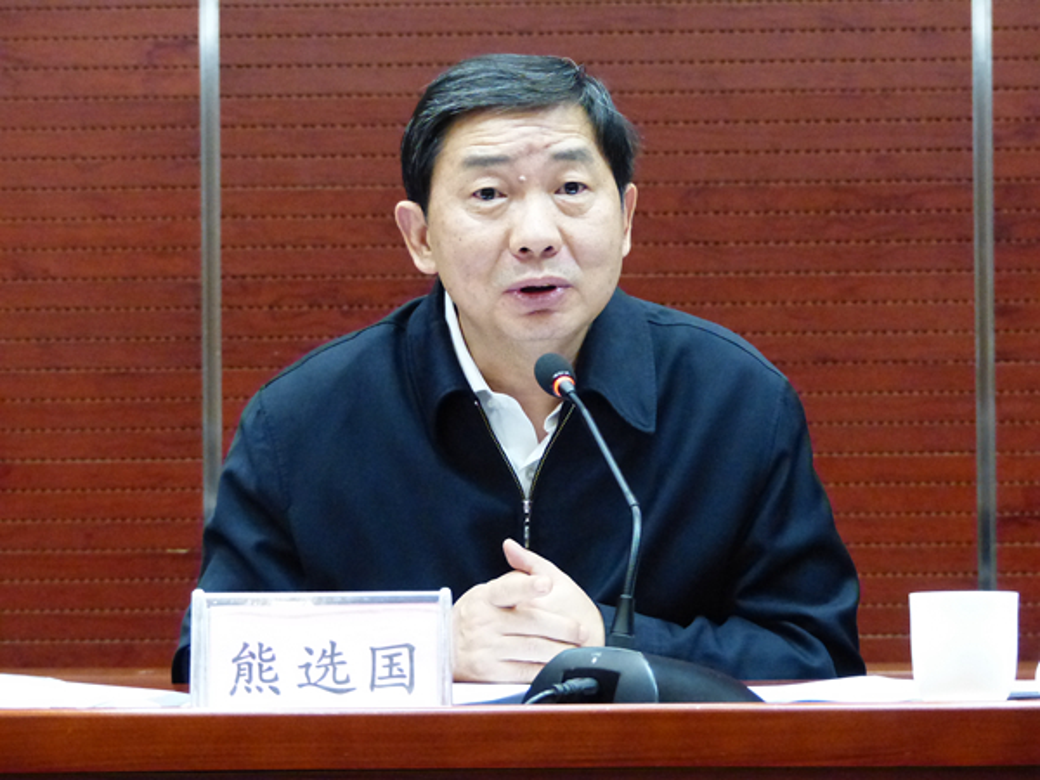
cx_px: 520
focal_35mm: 142
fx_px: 4266
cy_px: 390
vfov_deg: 10.4
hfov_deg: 13.9
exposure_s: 1/100
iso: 1600
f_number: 2.8
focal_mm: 25.6
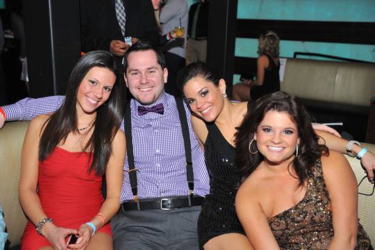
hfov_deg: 50.7
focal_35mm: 38
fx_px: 396
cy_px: 125
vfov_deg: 35.0
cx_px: 188
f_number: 4
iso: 1000
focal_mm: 38
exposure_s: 1/100
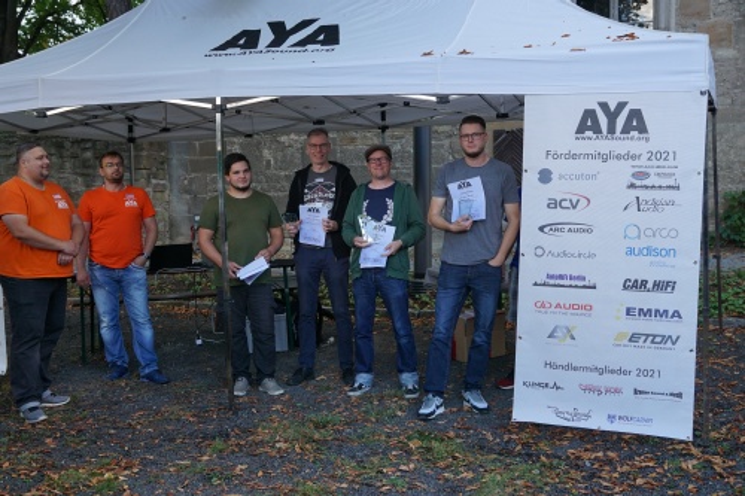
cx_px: 372
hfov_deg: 49.6
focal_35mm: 39
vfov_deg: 34.2
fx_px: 807
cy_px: 248
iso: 320
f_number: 4
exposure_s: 1/160
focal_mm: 26
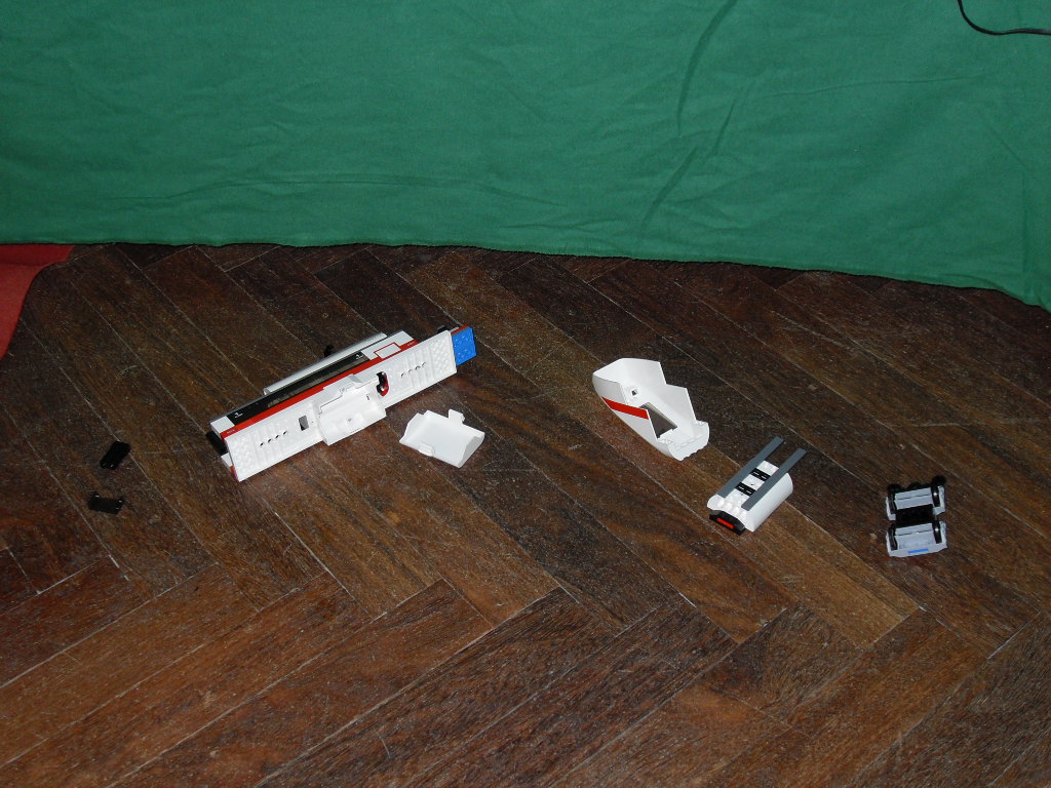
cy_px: 394
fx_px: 1275
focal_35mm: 42
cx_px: 526
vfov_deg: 34.3
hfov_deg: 44.8
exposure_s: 1/45
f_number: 3.1
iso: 100
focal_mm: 7.1
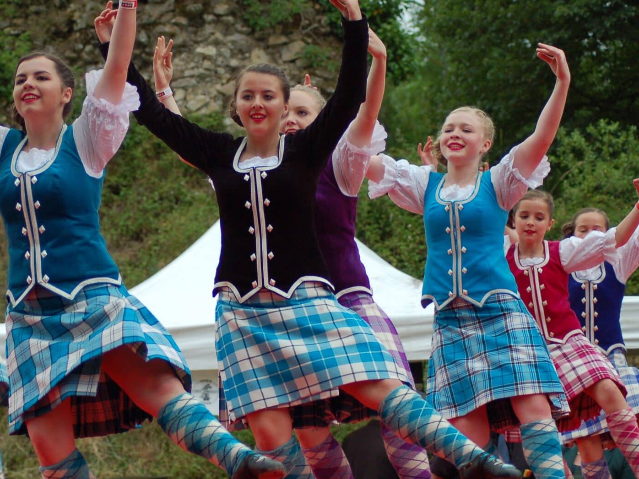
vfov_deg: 10.0
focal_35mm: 148
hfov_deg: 13.3
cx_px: 193
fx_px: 2732
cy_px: 270
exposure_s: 1/500
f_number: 4
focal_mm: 70
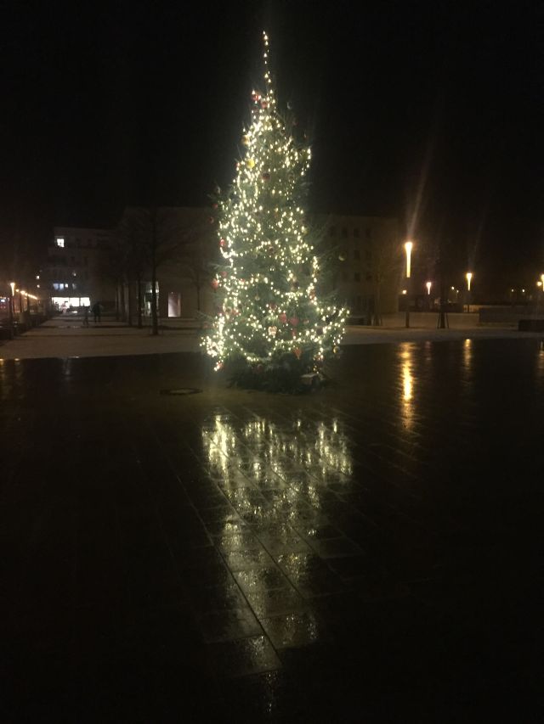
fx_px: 608
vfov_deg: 61.7
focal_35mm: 29
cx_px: 272
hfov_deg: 48.2
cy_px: 362
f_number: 2.2
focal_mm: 4.15
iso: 640
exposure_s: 1/17
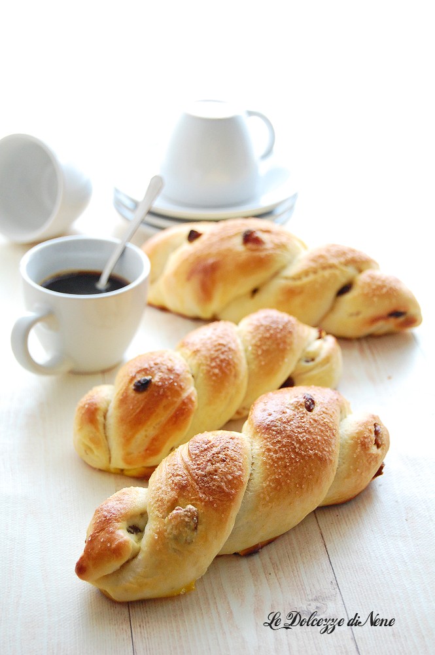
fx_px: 1253
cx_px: 218
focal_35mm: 69
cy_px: 328
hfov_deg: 19.7
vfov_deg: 29.3
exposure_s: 1/25
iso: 800
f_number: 5.3
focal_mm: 46
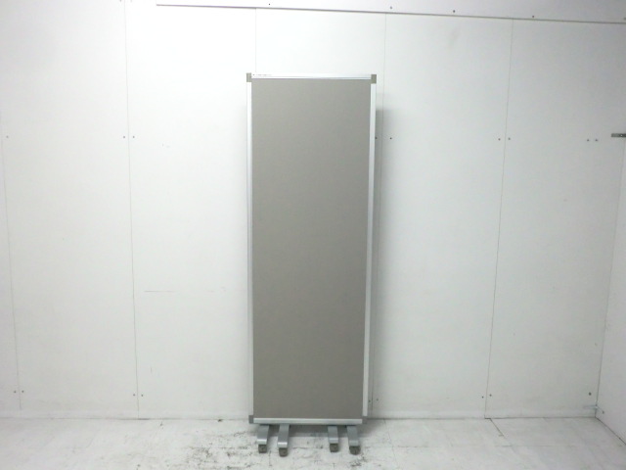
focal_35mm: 32
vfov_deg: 44.2
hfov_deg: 56.8
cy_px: 235
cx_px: 313
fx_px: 579
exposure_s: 1/60
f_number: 3.5
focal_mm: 5.8
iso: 500
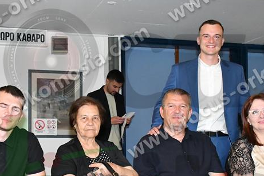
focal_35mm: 60
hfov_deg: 33.4
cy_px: 133
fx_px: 440
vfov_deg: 22.4
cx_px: 123
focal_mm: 24
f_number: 7.1
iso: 8000
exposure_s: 1/250
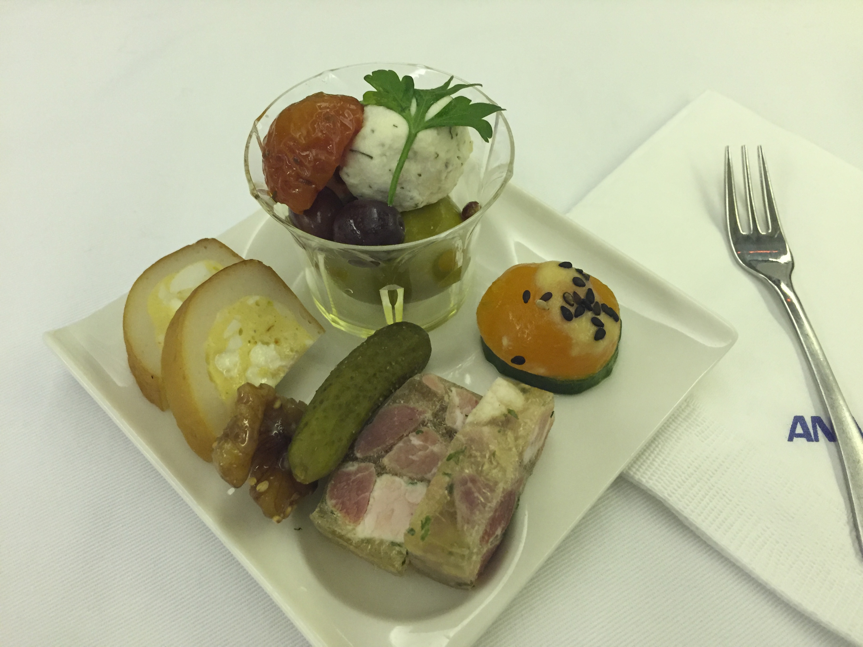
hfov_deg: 61.7
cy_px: 324
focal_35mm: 29
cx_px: 432
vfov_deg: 48.2
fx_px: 723
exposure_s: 1/30
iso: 200
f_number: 2.2
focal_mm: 4.15
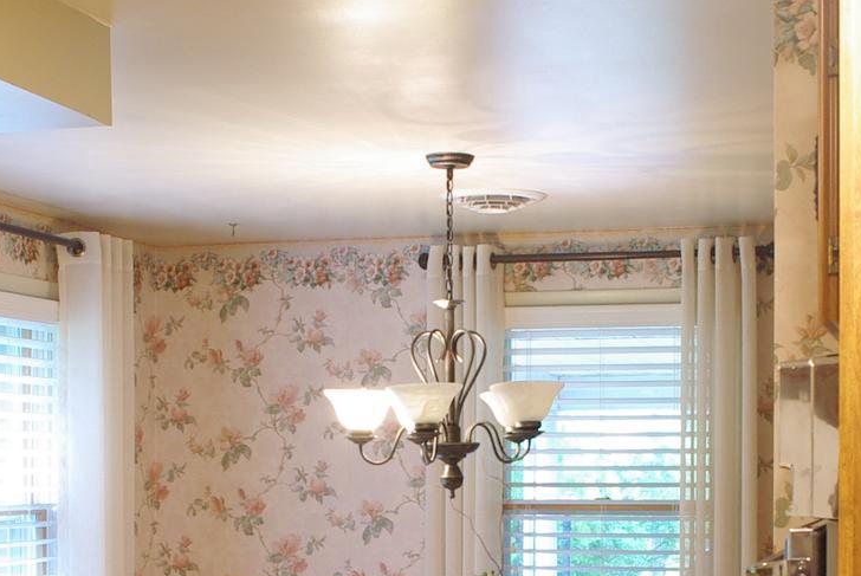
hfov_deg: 26.6
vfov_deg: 17.6
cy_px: 563
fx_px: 1819
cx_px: 410
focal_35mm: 76
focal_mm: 18
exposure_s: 1
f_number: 6.7
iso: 200
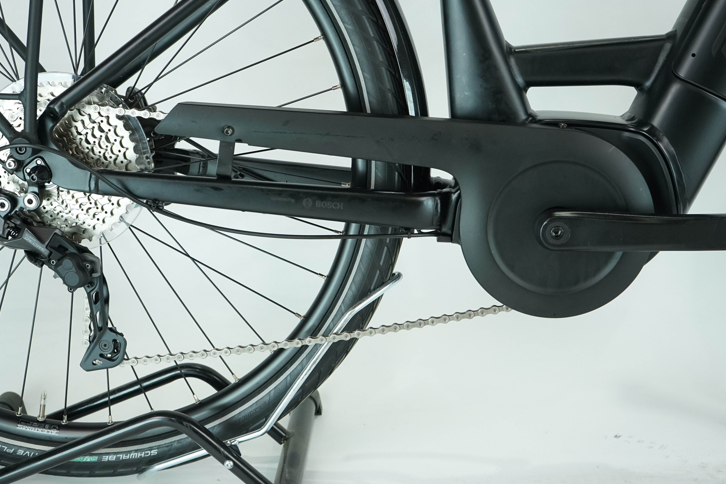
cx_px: 354
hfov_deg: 41.9
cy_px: 221
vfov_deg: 28.6
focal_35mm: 47
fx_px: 948
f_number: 5.6
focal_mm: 41
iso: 1600
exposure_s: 1/200
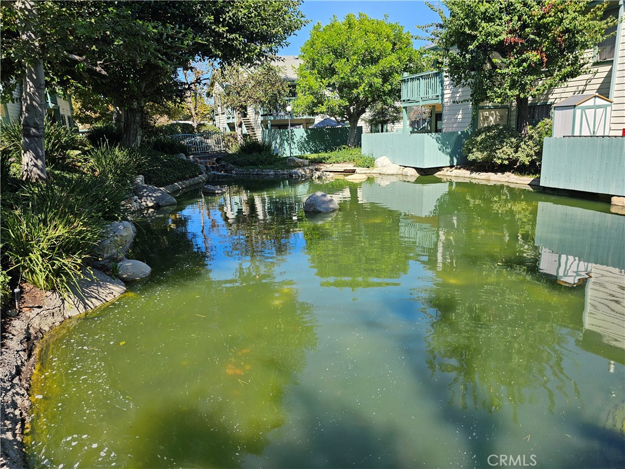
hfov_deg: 73.9
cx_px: 312
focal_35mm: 23
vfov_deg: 58.9
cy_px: 234
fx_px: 415
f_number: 1.7
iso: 10
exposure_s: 1/345
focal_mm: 6.3
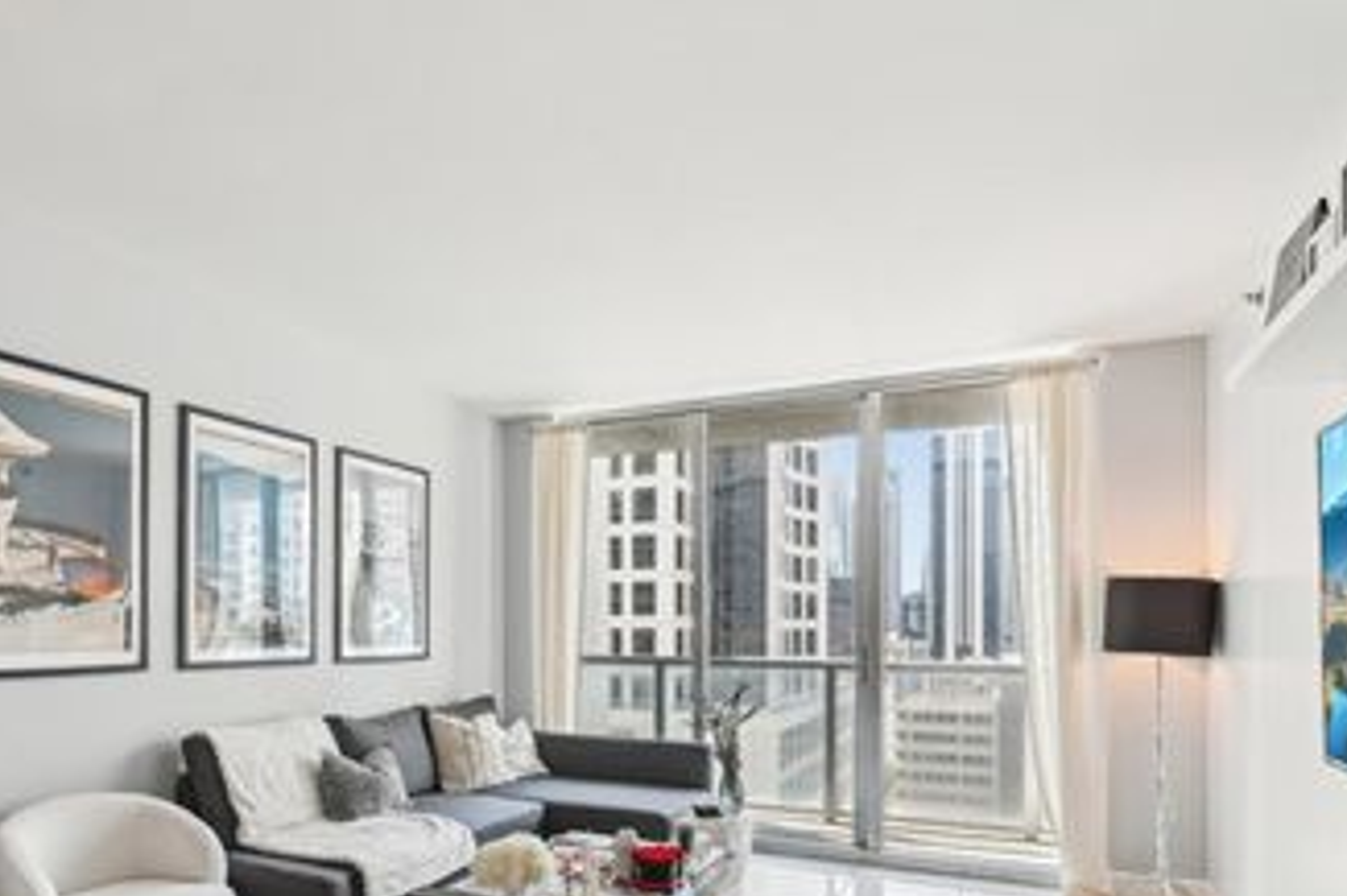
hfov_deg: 75.5
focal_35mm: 23
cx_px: 562
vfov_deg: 53.1
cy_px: 648
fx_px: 860
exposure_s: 1/40
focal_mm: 15
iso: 100
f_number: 8
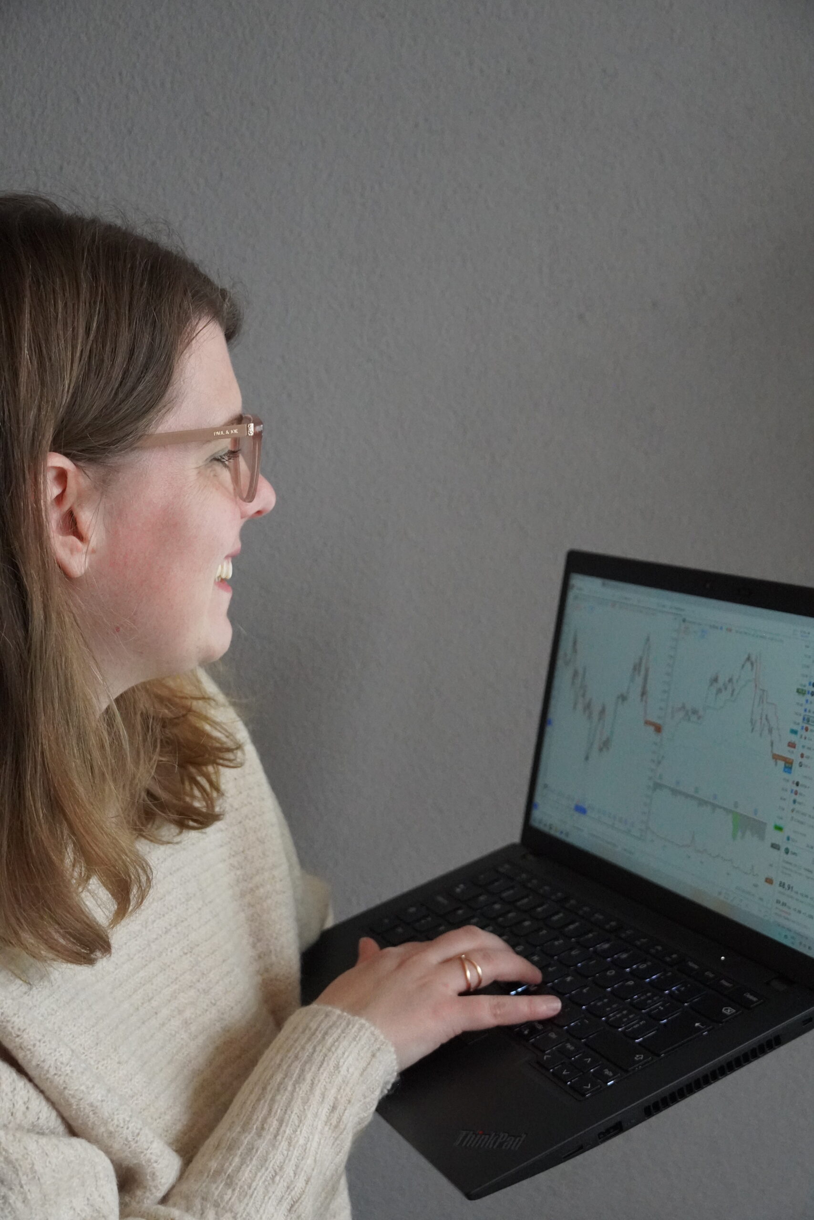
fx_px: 1628
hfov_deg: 28.1
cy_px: 610
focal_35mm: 48
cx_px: 407
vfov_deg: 41.1
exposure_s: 1/160
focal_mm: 32
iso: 6400
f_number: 4.5
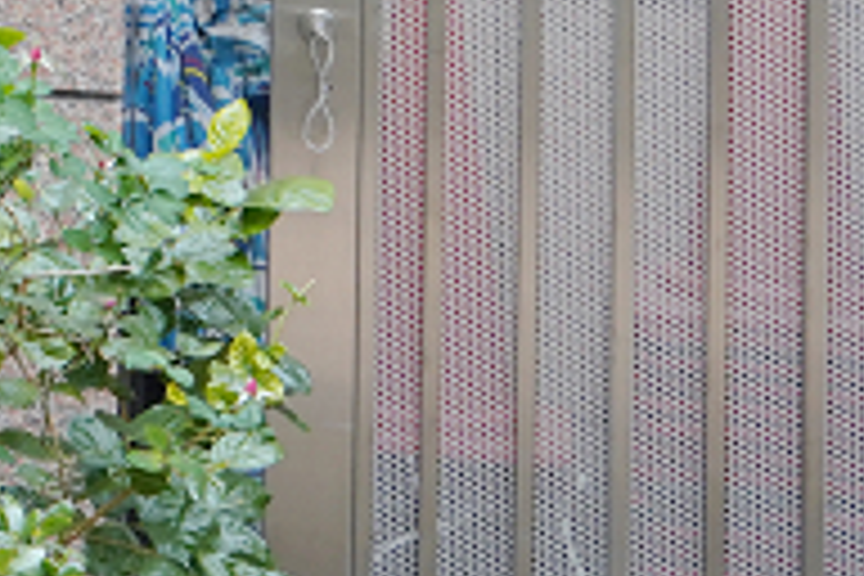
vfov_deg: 7.3
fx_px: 4200
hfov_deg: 9.8
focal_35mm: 175
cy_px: -814
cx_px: -1480
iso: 640
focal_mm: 28
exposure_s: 1/160
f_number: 4
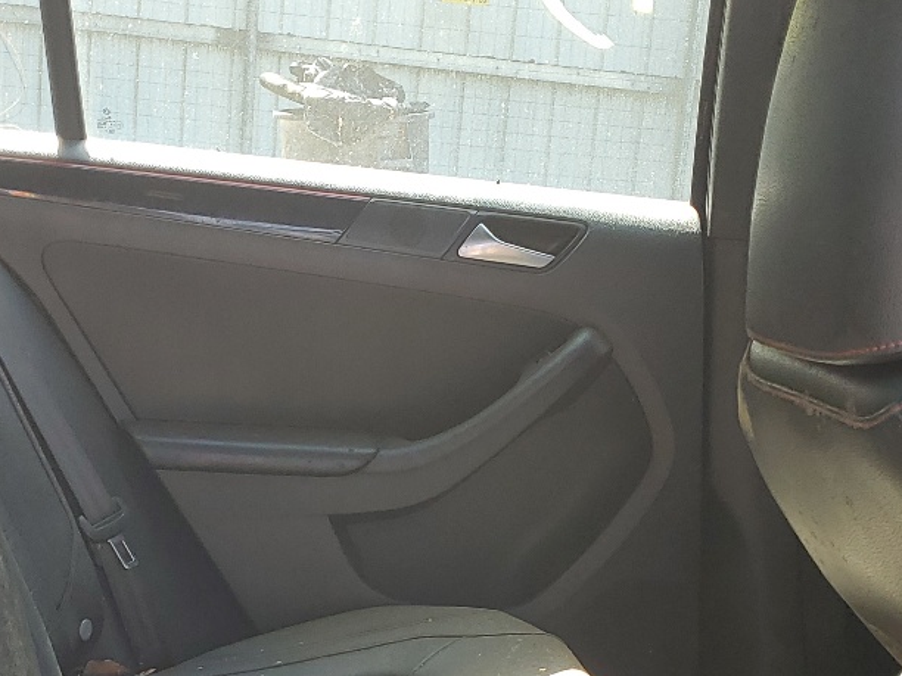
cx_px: 513
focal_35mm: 68
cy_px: 666
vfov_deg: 20.9
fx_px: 1772
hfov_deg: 28.5
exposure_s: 1/204
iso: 50
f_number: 1.5
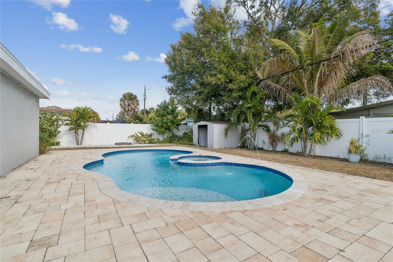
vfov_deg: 73.7
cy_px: 131
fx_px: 175
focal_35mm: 16
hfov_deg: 96.7
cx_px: 196
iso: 100
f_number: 7.1
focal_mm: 11
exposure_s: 1/200
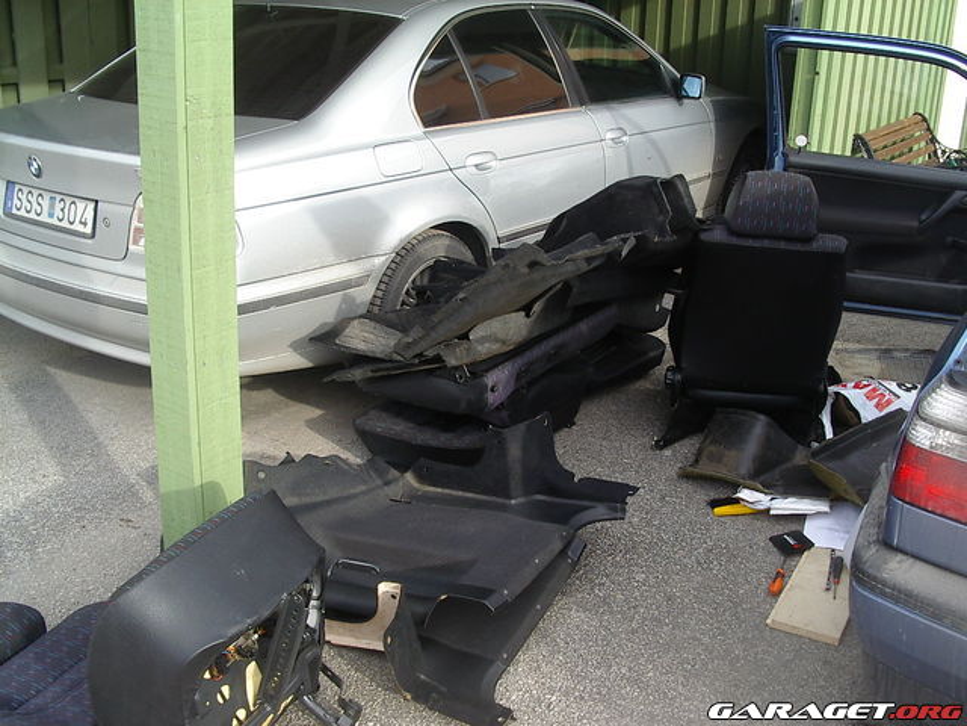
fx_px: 1062
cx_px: 484
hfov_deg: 49.0
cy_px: 363
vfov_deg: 37.7
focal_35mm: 38
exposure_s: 1/100
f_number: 4.8
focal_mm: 5.8
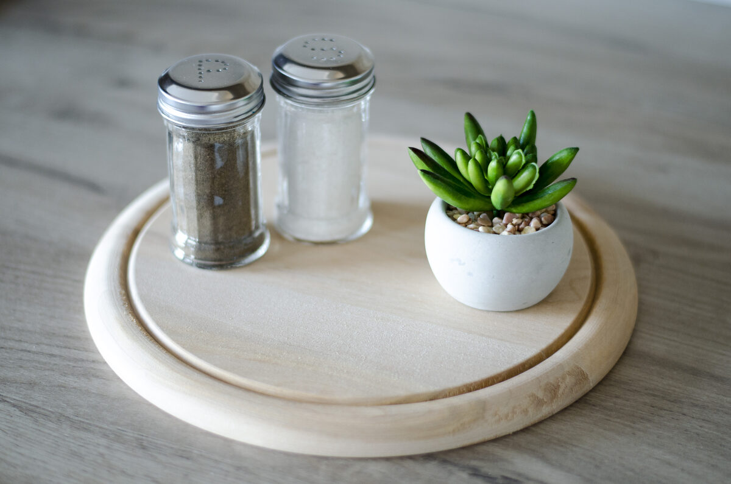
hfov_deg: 27.0
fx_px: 1520
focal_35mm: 75
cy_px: 242
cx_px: 366
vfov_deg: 18.1
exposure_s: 1/40
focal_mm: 50
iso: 500
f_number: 1.8
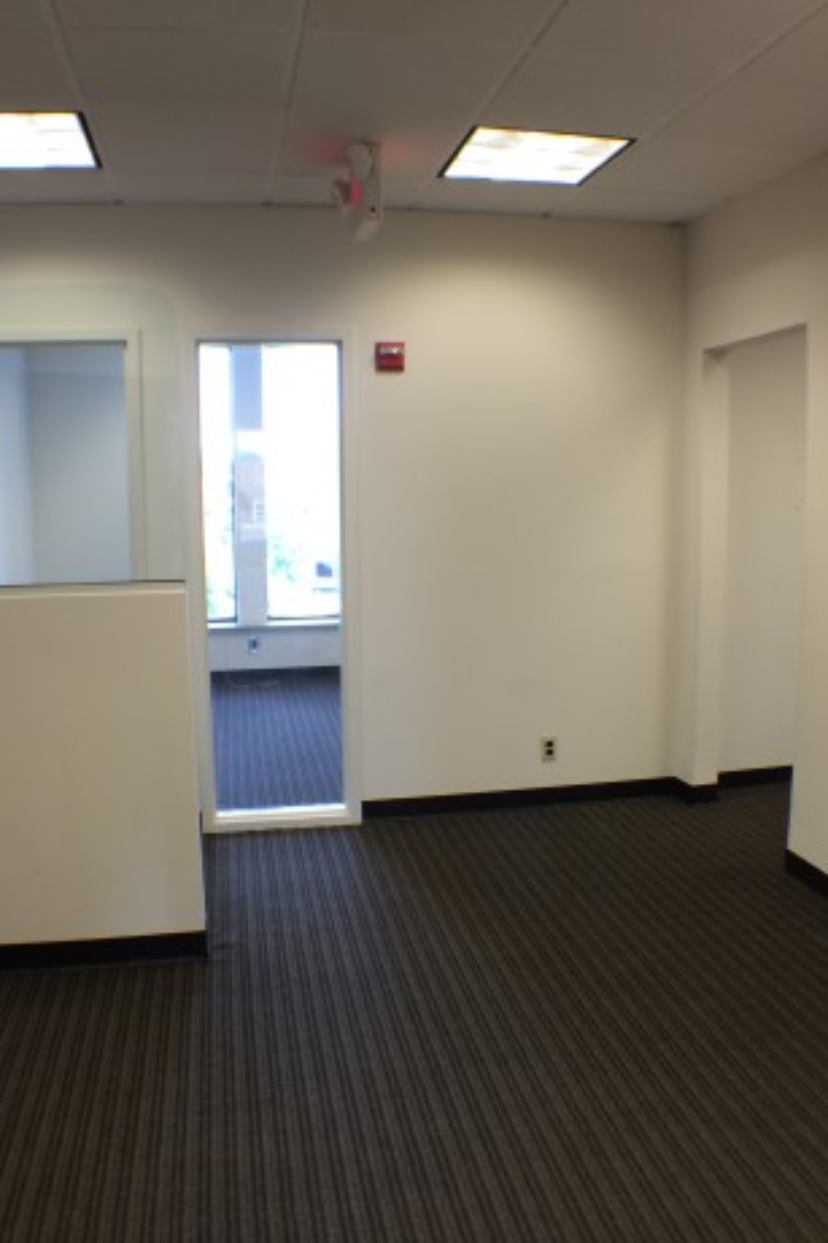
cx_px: 423
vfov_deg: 46.4
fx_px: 1450
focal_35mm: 42
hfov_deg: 31.9
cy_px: 624
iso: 40
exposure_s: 1/30
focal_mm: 4.12
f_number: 2.2
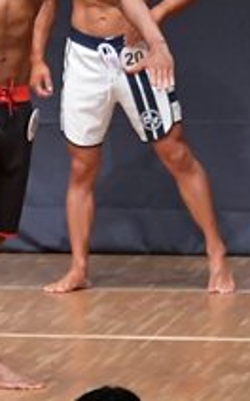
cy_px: 134
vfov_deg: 3.1
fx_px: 7455
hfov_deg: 1.9
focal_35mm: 682
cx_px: -412
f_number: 5.6
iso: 6400
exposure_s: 1/400
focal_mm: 122
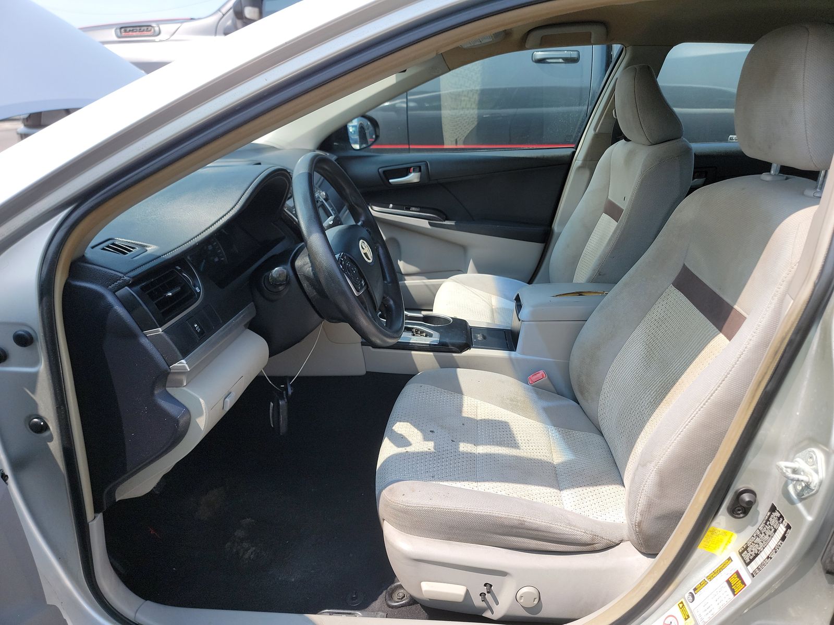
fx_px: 578
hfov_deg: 71.6
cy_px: 312
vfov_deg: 56.8
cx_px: 417
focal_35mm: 24
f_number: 1.8
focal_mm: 6.7
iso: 50
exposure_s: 1/313
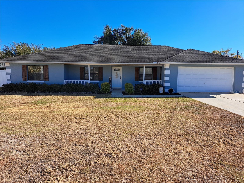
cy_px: 92
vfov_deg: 56.8
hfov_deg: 71.6
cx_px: 122
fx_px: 169
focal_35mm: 24
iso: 50
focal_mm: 5.23
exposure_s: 1/1233
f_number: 1.8
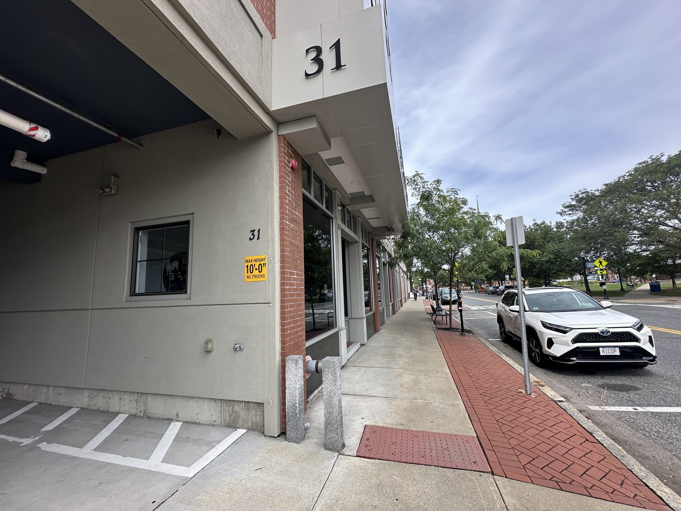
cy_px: 256
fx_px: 275
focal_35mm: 14
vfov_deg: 85.7
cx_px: 340
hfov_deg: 102.1
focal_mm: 2.22
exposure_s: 1/556
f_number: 2.2
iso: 40
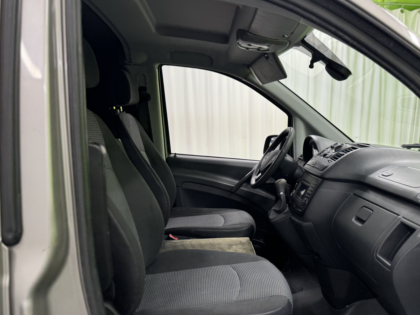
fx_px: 376
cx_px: 247
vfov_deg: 45.1
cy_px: 197
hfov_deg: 58.0
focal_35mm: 31
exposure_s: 1/100
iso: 100
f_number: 1.78
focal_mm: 6.76
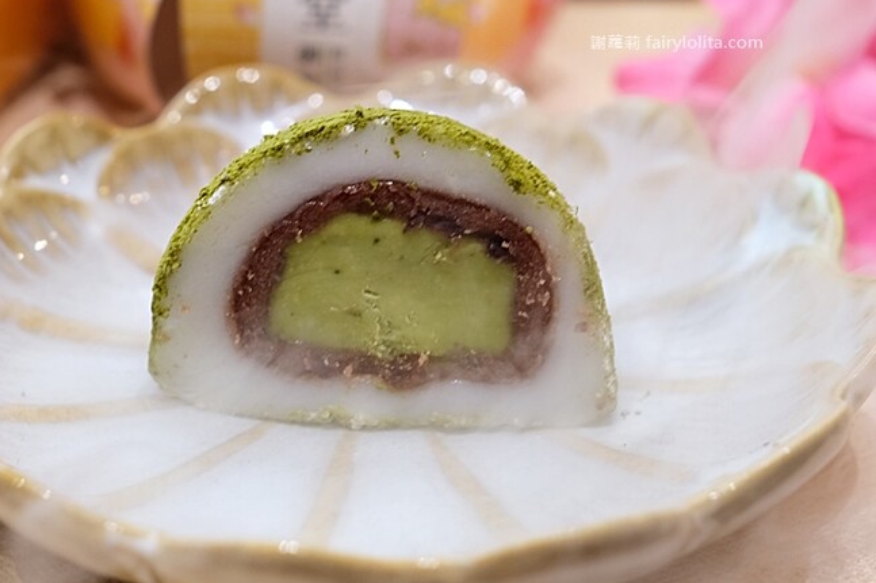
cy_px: 264
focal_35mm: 46
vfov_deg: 29.2
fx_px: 1119
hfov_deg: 42.5
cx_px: 347
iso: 160
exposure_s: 1/34
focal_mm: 23
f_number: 3.6
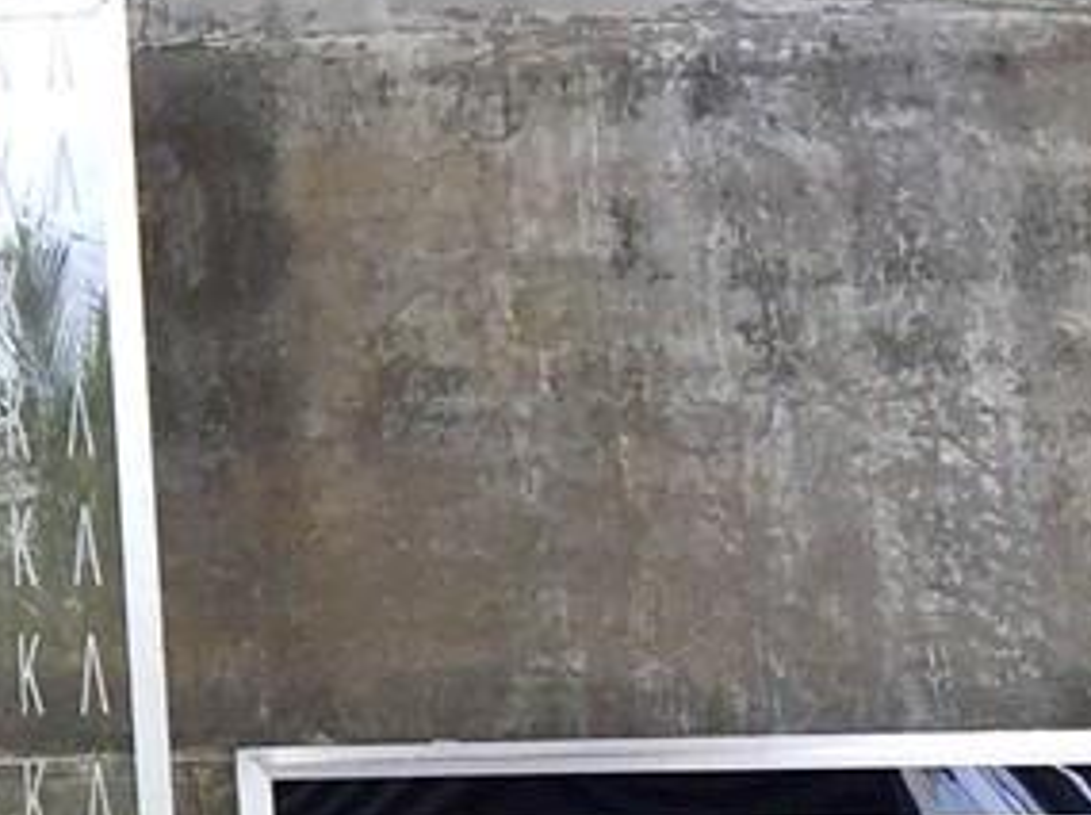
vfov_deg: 9.1
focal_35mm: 163
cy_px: 218
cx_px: -1087
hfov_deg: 11.0
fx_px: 5131
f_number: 2.2
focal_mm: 4.15
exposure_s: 1/155
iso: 32
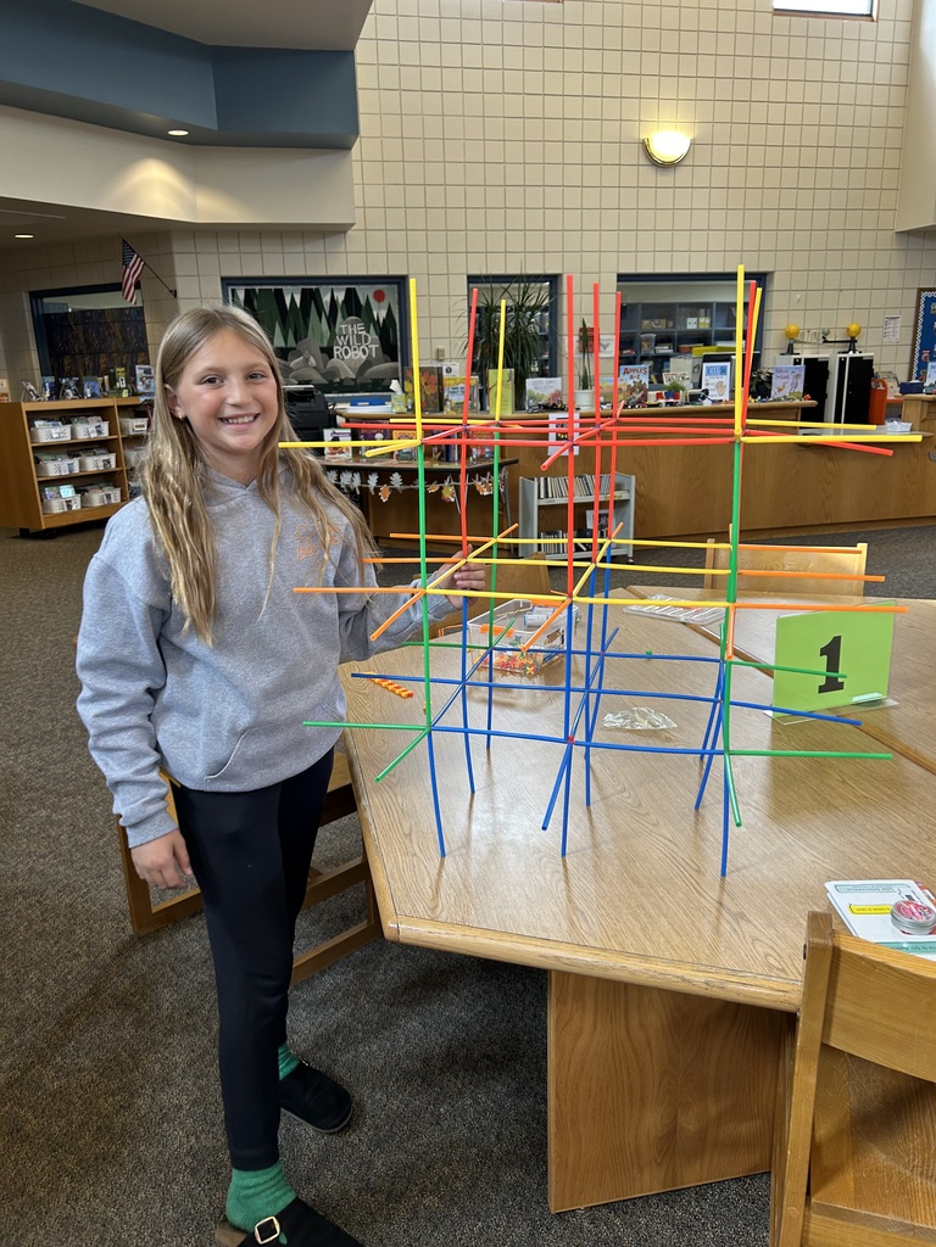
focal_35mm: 26
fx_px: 937
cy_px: 624
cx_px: 468
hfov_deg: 53.1
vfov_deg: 67.3
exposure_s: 1/120
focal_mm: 5.7
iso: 100
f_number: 1.5
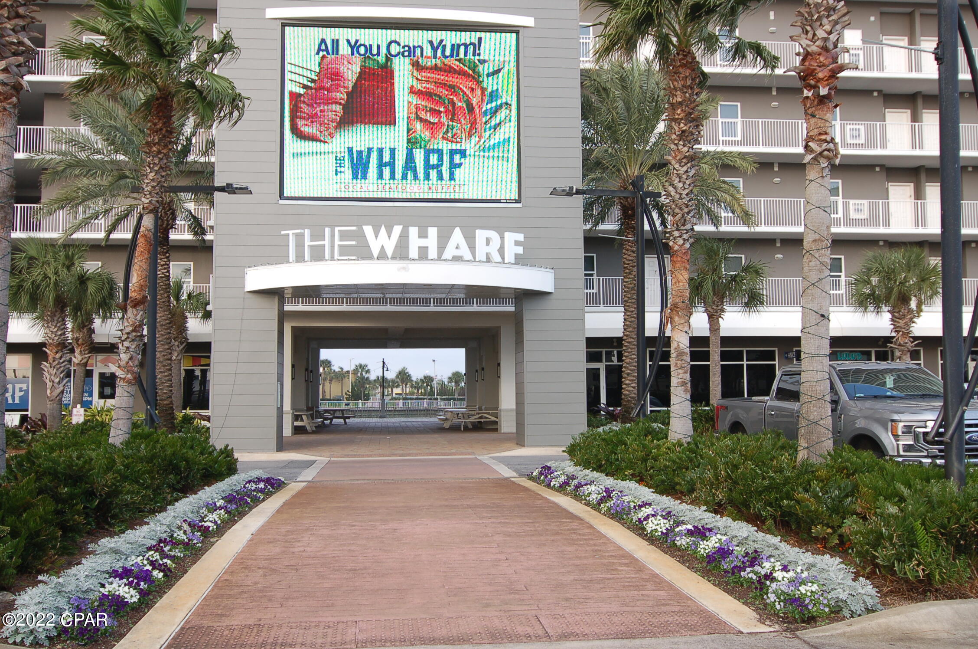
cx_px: 489
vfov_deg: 36.7
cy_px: 324
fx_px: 976
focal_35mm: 36
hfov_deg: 53.2
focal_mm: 24
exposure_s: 1/160
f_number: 6.3
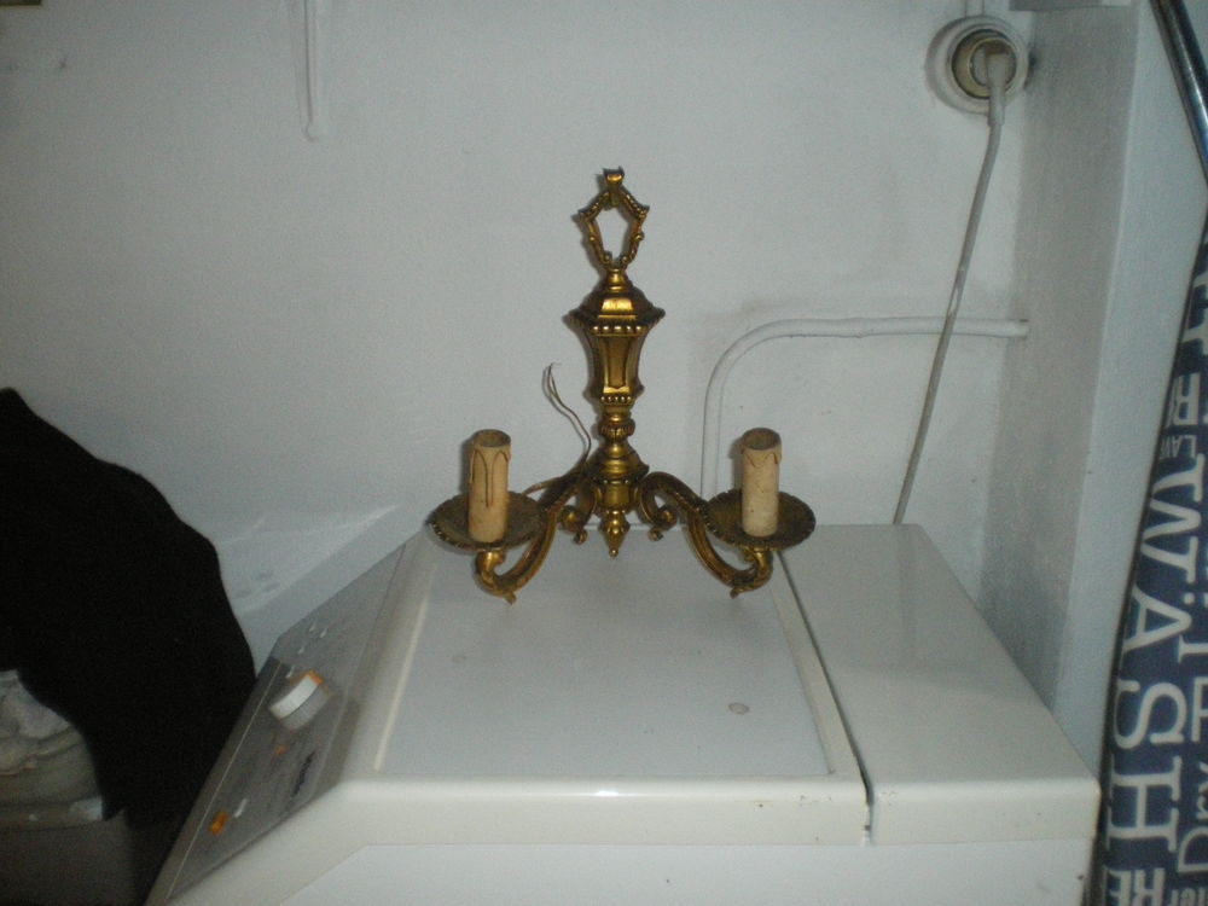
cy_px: 453
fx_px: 1256
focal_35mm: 36
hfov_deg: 51.4
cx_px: 604
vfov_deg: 39.7
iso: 640
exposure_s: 1/50
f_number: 3.1
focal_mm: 6.3
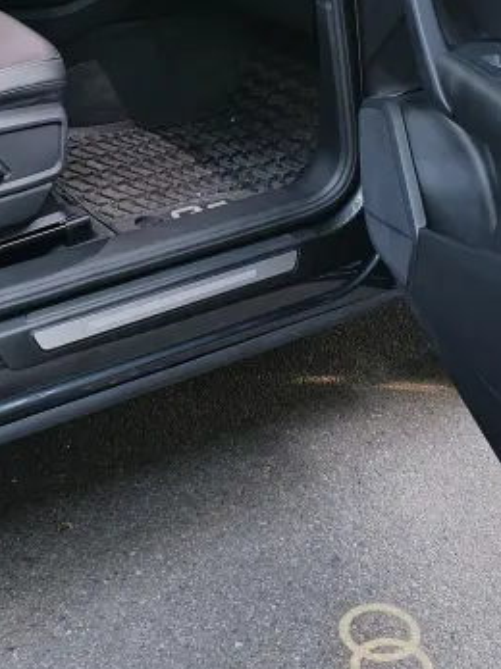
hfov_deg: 22.9
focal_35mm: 64
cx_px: 243
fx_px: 1236
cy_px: -28
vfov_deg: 28.1
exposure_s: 1/25
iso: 1250
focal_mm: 4.84
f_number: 1.8
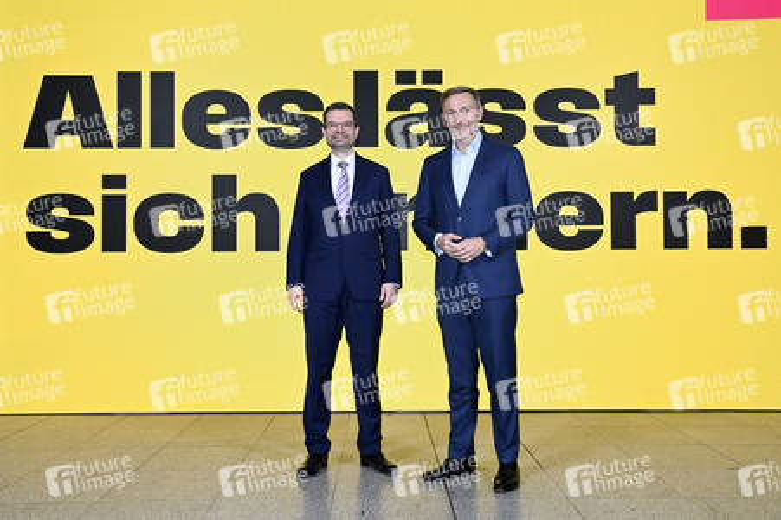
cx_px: 390
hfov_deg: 55.8
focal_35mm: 34
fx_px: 737
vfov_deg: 38.8
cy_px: 260
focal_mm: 34
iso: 4000
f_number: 6.3
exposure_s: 1/250
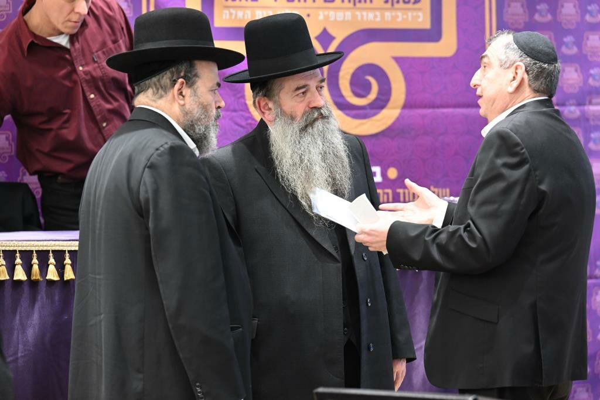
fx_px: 2834
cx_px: 300
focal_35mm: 170
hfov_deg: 12.1
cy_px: 200
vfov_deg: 8.1
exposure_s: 1/100
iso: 2500
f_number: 4.5
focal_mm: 170
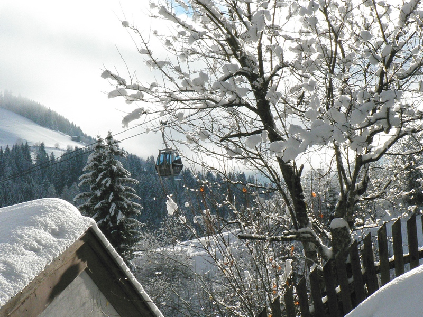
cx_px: 212
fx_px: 1136
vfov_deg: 15.9
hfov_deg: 21.1
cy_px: 158
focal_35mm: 93
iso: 400
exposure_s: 1/2000
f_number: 8
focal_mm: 15.5
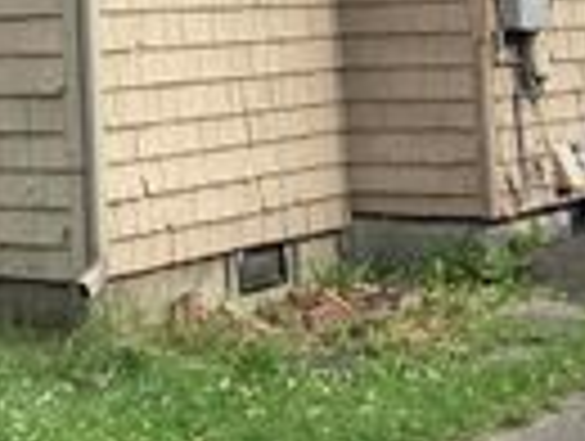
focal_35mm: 119
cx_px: 108
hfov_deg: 16.4
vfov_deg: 12.1
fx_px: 2015
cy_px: -133
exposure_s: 1/831
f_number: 2.4
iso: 25
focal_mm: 3.3
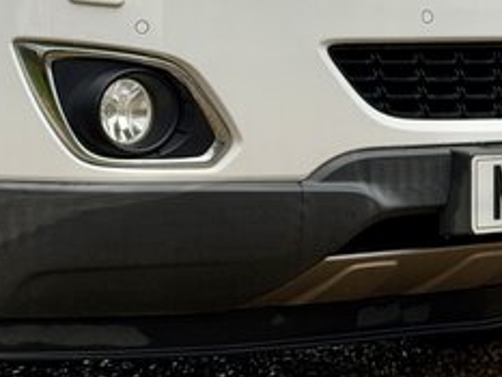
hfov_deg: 11.8
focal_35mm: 165
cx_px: -30
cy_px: 26
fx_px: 2394
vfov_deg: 9.0
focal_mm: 6.76
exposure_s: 1/373
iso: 64
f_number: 1.78
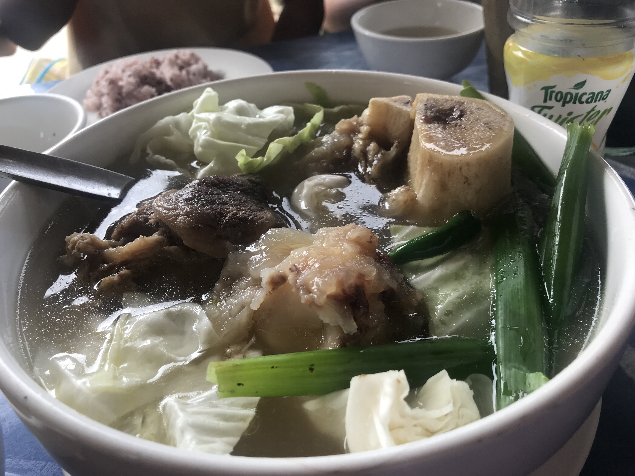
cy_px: 238
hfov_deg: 63.4
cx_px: 318
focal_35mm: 28
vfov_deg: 49.7
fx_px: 514
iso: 20
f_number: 1.8
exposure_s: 1/274
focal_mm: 3.99
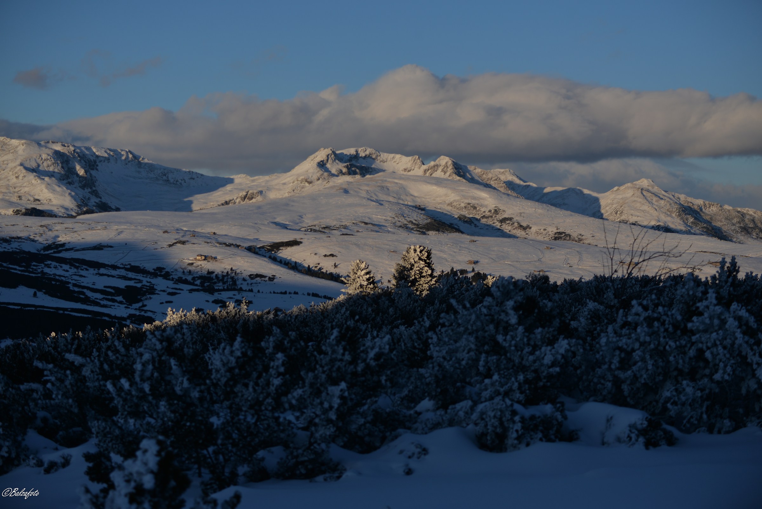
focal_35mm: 80
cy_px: 254
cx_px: 381
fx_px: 1694
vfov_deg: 17.1
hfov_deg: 25.4
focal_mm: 80
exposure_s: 1/1250
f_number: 5.6
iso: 100
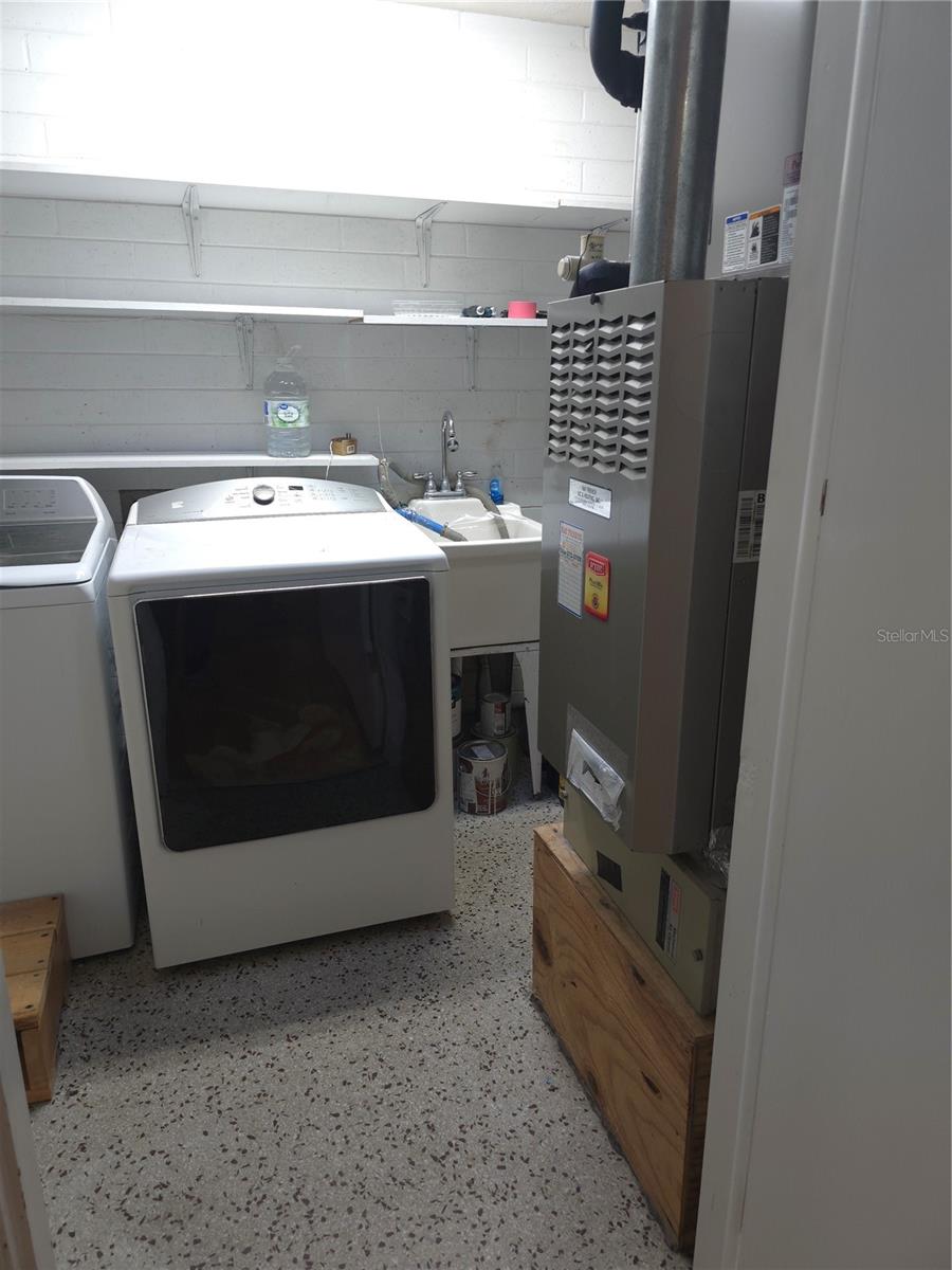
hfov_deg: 58.9
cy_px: 635
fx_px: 843
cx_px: 476
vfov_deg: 73.9
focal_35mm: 23
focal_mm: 6.3
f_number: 1.7
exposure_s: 1/60
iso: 200
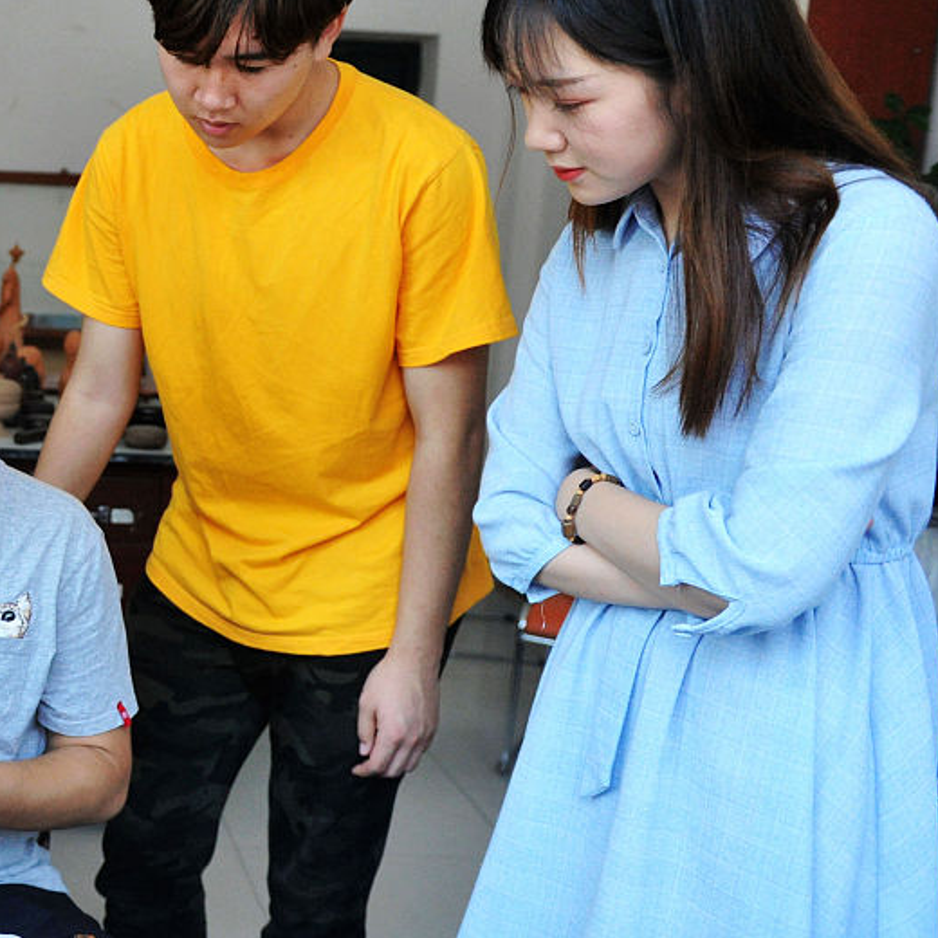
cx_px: -121
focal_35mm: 47
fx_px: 1441
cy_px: 402
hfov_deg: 31.5
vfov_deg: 36.0
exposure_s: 1/1600
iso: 4000
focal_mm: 24
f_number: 3.2
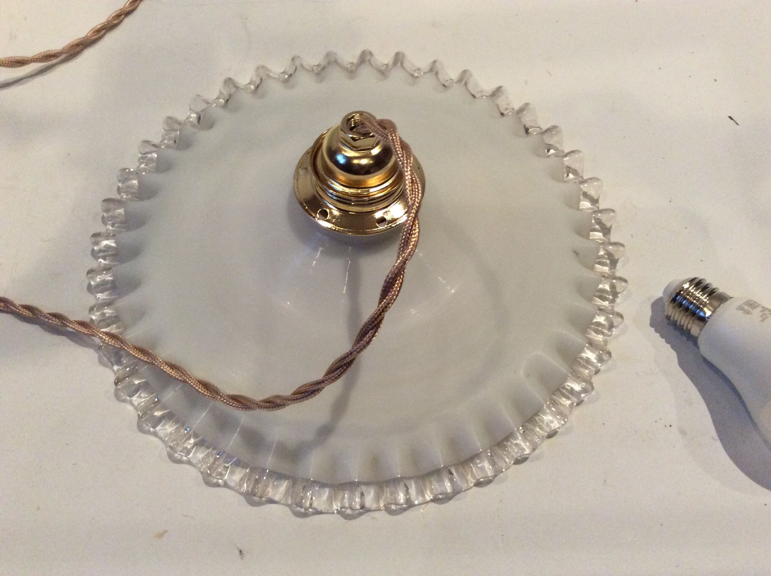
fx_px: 712
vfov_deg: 44.1
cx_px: 386
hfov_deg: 56.9
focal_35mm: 32
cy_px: 288
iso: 200
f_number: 2.4
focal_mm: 3.3
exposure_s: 1/25
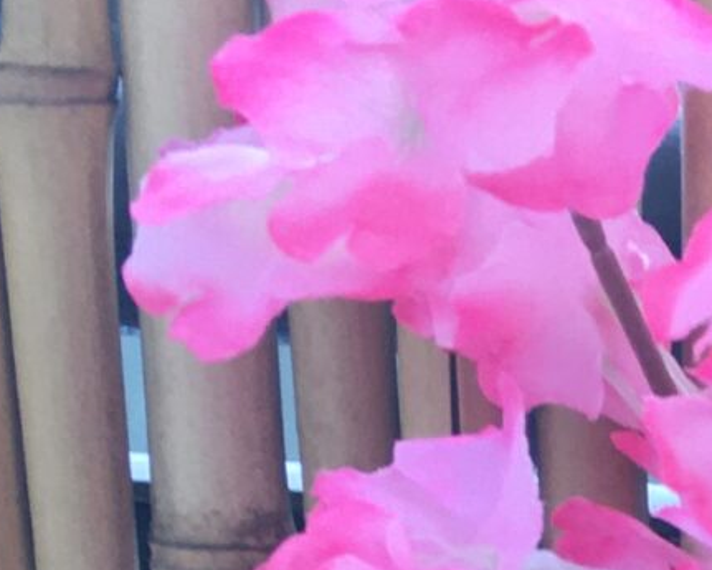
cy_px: 1548
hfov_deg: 10.9
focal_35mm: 168
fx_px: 3541
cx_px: 1165
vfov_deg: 8.2
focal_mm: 4.15
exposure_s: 1/50
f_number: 2.2
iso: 32
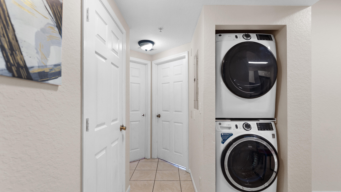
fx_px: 158
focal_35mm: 17
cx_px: 170
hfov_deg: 94.5
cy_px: 103
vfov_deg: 62.6
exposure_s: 1/5
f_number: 4
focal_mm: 16.4
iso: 100
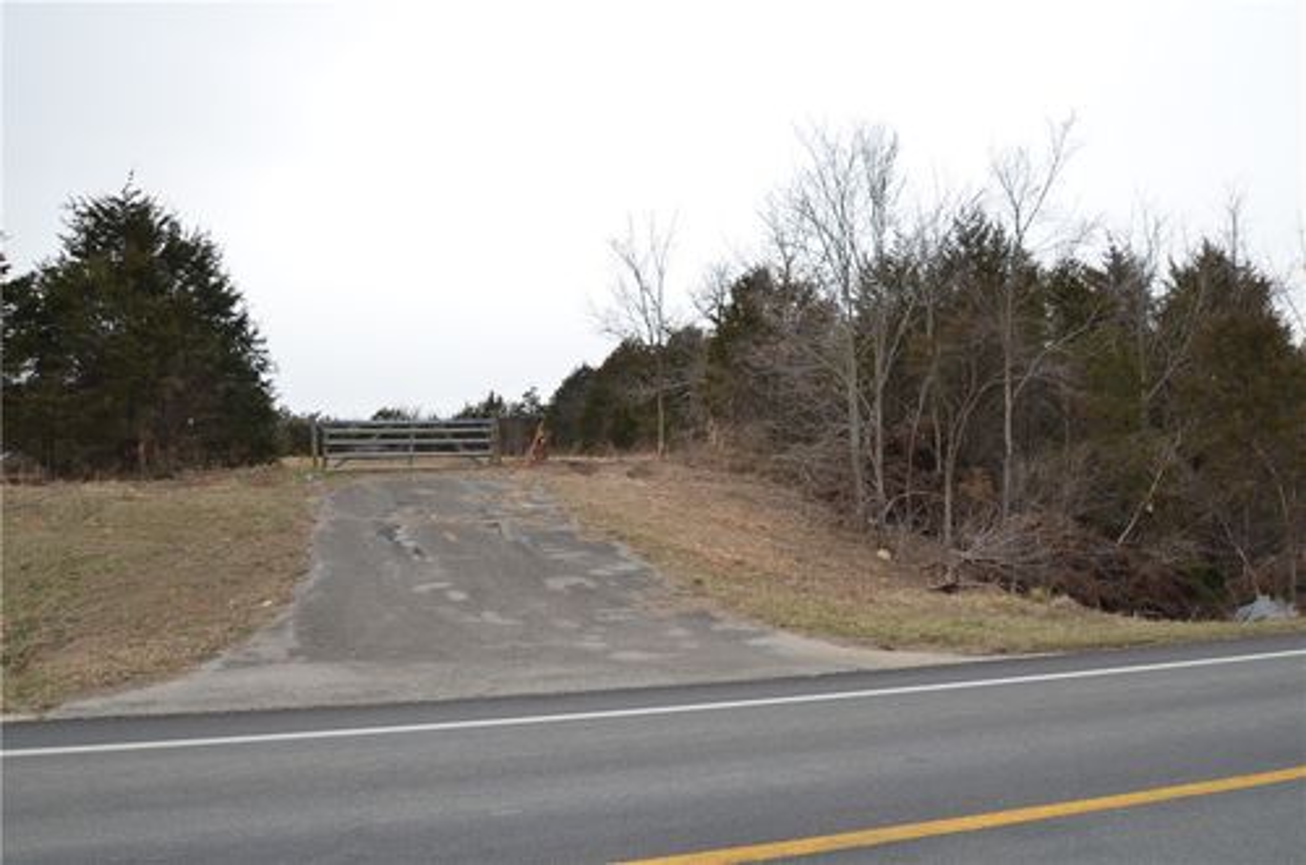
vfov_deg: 50.2
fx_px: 923
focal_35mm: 26
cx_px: 653
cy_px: 432
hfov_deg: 70.6
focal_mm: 17
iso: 200
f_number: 7.1
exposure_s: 1/200
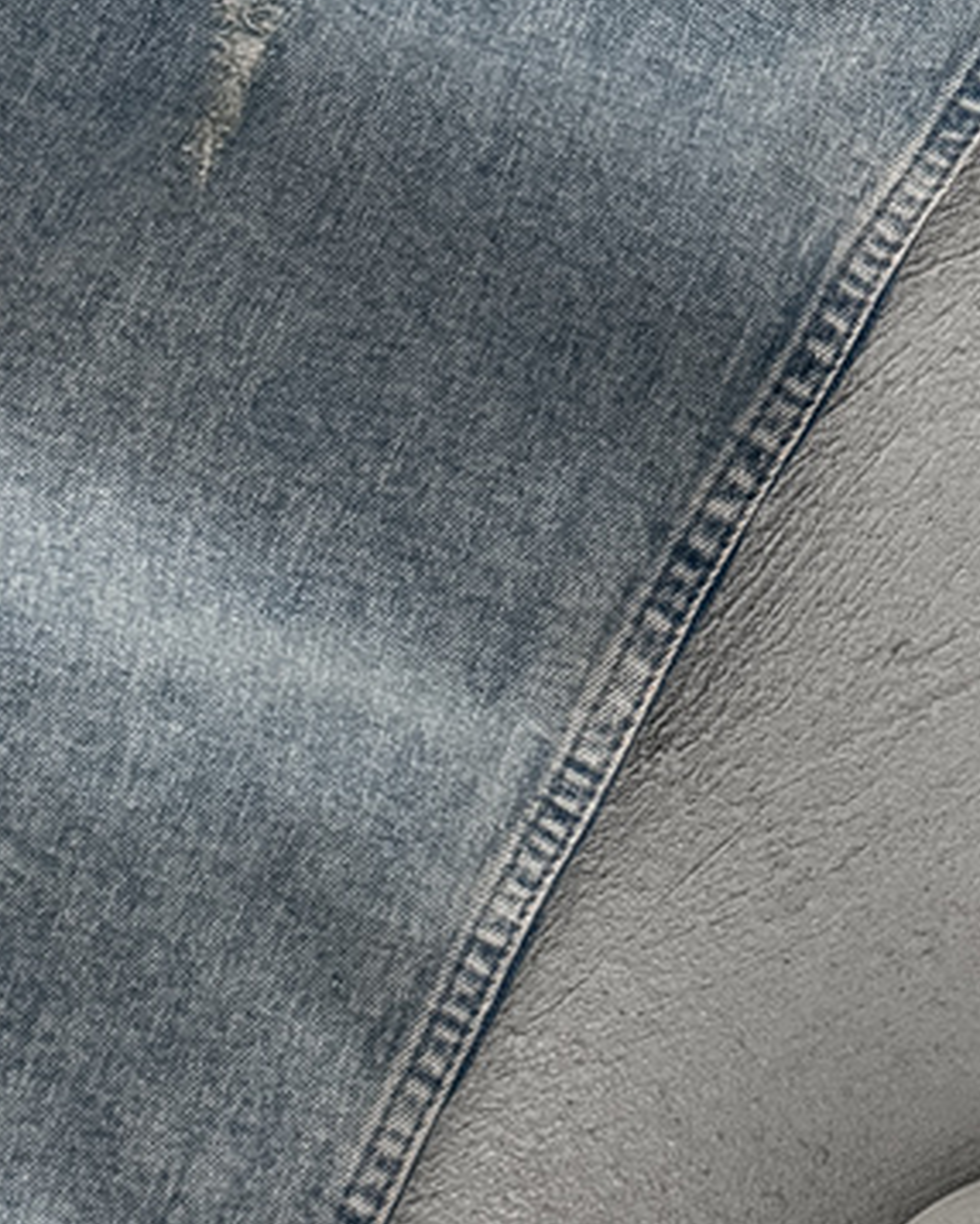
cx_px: 1401
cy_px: -1042
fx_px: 3804
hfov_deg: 13.9
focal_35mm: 105
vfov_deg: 15.5
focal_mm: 6.76
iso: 200
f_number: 1.8
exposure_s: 1/80
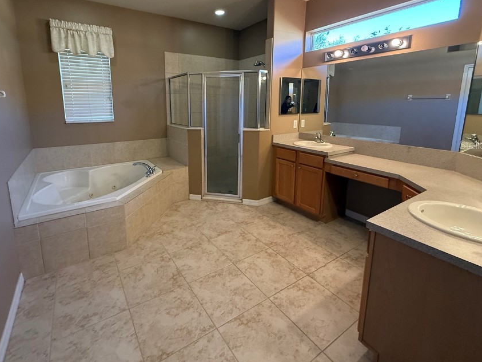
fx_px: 237
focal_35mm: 17
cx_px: 221
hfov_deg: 90.8
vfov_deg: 73.9
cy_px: 144
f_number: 2.2
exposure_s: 1/120
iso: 500
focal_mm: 2.22
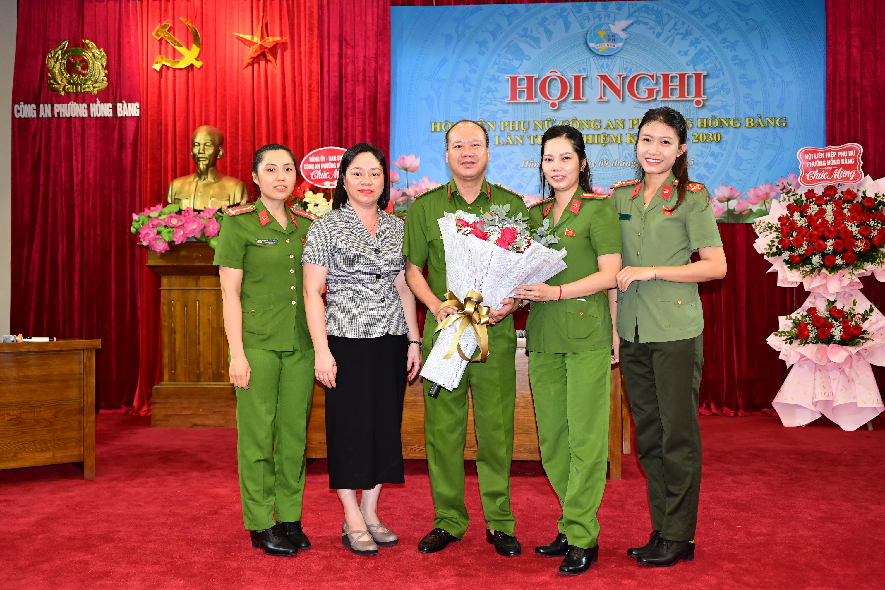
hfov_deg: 51.9
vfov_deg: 35.9
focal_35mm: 37
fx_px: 910
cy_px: 295
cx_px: 442
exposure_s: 1/125
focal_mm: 37
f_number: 4
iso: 2000
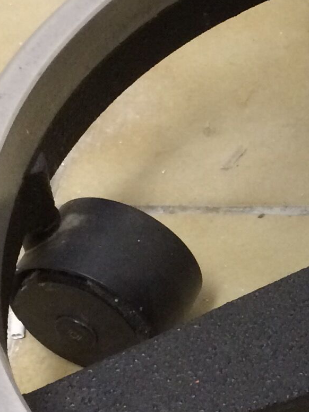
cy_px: 284
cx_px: 577
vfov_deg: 16.1
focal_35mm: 122
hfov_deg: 11.2
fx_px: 1452
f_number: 2.2
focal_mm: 4.15
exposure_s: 1/33
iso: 250
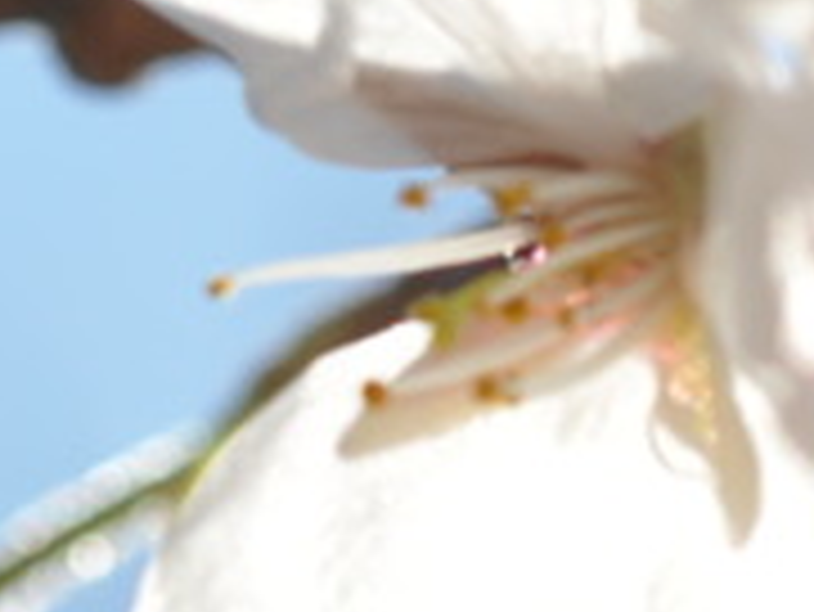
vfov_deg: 3.0
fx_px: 11483
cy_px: -450
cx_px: -189
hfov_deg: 4.0
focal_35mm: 488
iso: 200
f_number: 8
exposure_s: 1/640
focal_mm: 60
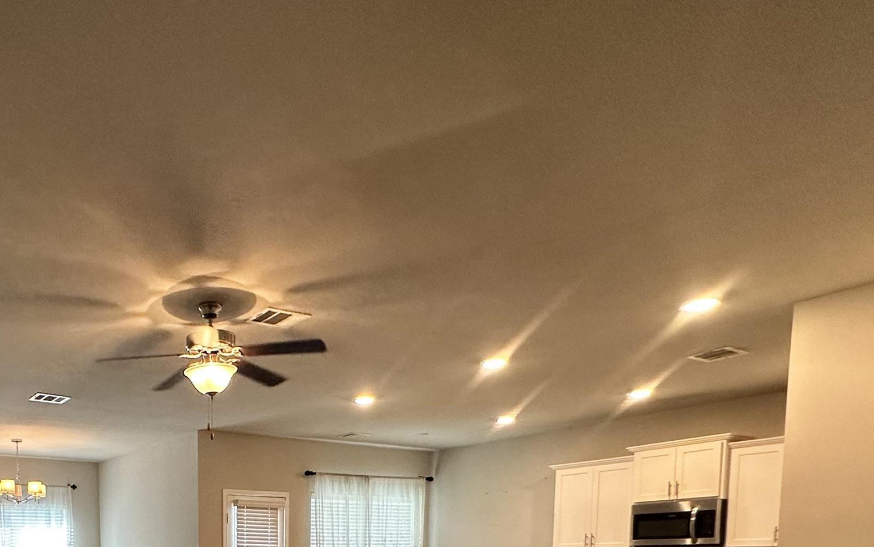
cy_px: 622
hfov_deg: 59.5
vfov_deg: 35.8
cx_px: 174
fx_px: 691
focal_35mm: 29
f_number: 2.2
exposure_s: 1/60
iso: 160
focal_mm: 2.22
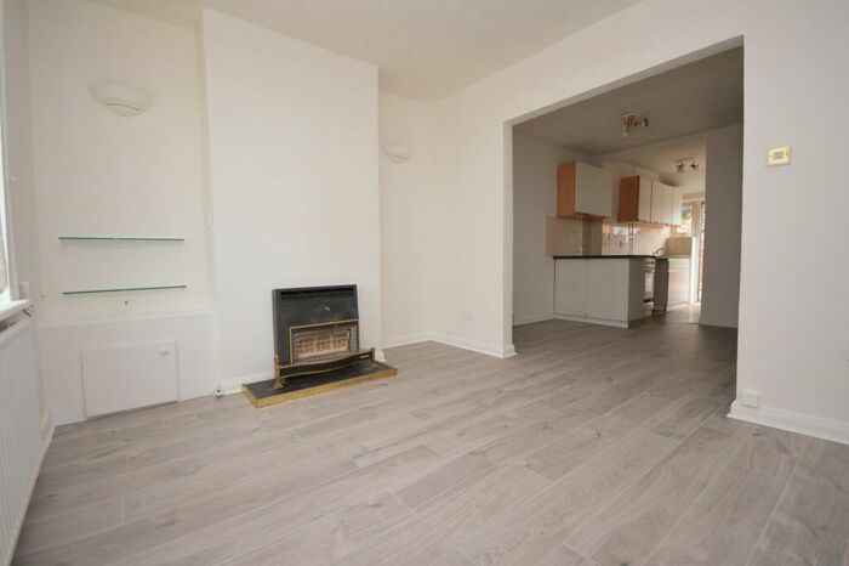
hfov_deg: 100.4
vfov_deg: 77.3
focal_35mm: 15
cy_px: 283
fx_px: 354
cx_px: 424
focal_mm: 10
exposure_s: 1/60
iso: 400
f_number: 4
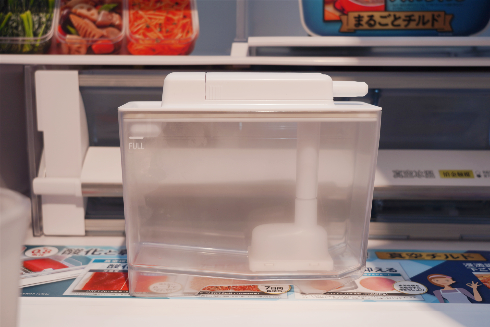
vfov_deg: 31.9
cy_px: 164
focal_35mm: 42
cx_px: 245
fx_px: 572
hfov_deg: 46.4
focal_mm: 42
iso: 100
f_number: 5.6
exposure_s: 1/80
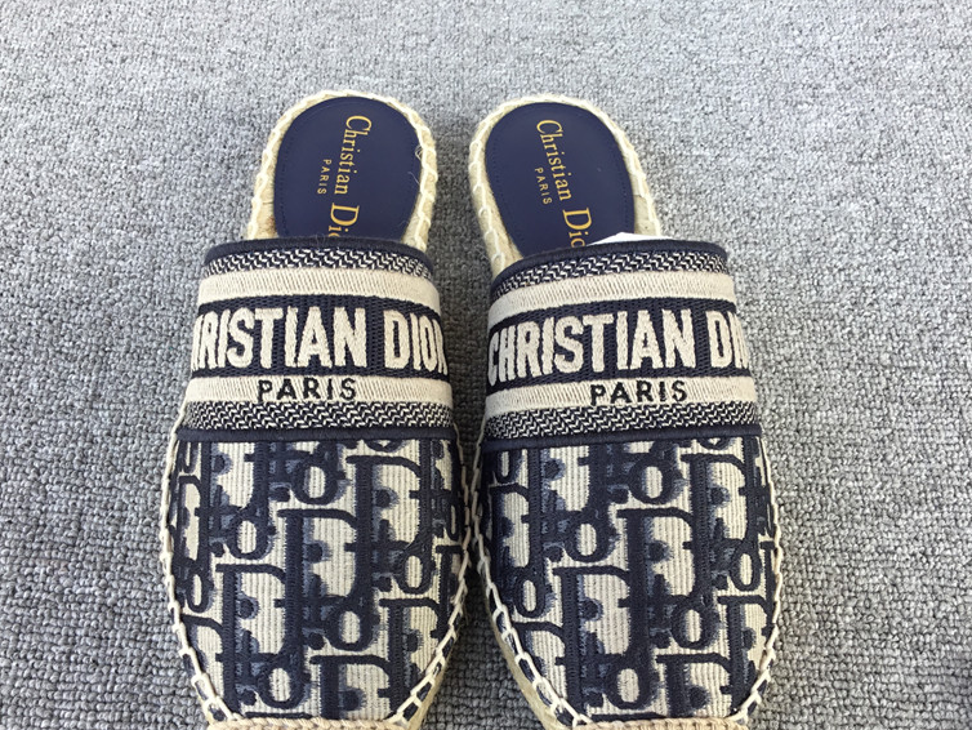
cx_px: 455
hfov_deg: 50.1
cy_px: 421
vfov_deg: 38.6
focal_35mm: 37
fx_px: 1039
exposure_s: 1/50
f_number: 2.4
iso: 25
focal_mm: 3.3
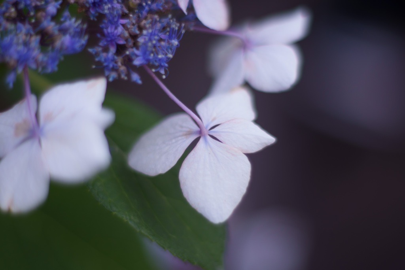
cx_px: 202
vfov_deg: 47.9
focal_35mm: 27
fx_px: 304
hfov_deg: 67.4
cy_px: 135
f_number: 2
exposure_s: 1/250
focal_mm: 18
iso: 100
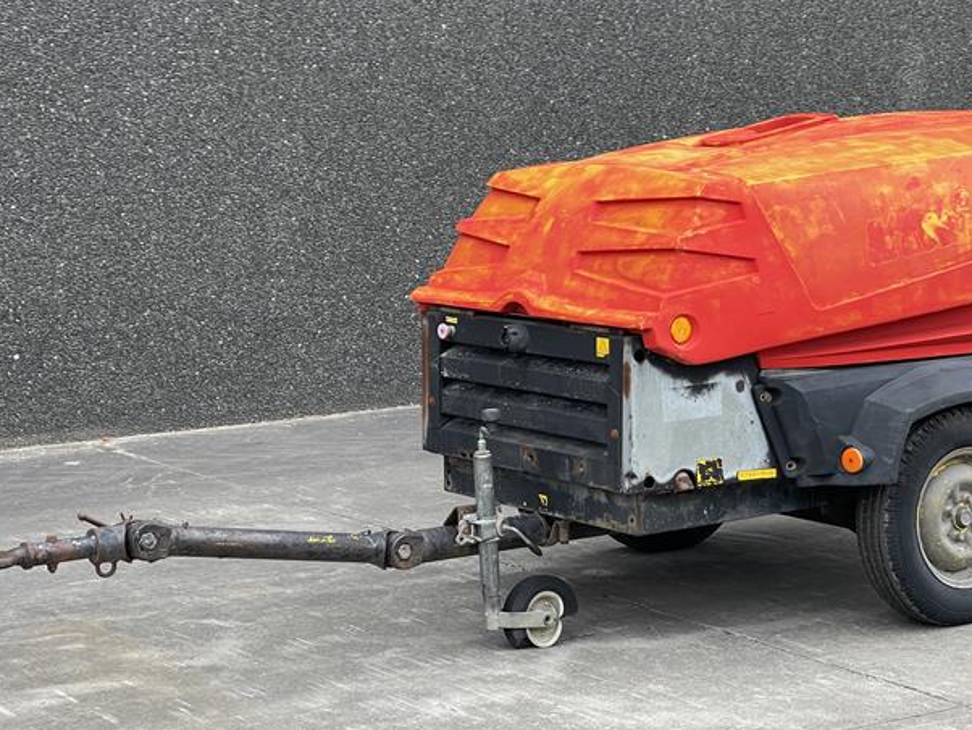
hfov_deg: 23.0
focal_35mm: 85
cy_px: 346
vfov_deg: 17.4
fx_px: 2388
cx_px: 565
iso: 40
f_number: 2.2
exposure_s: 1/99
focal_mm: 7.5
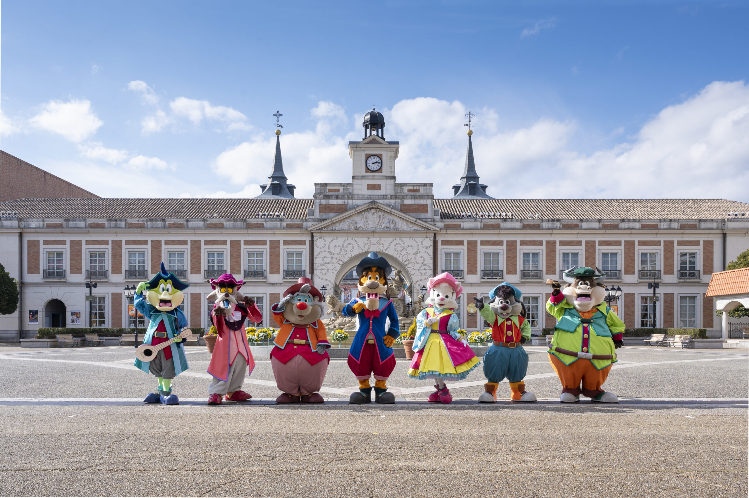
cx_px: 374
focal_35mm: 30
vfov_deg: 44.2
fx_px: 613
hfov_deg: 62.8
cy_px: 249
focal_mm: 29.5
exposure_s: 1/200
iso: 100
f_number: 10
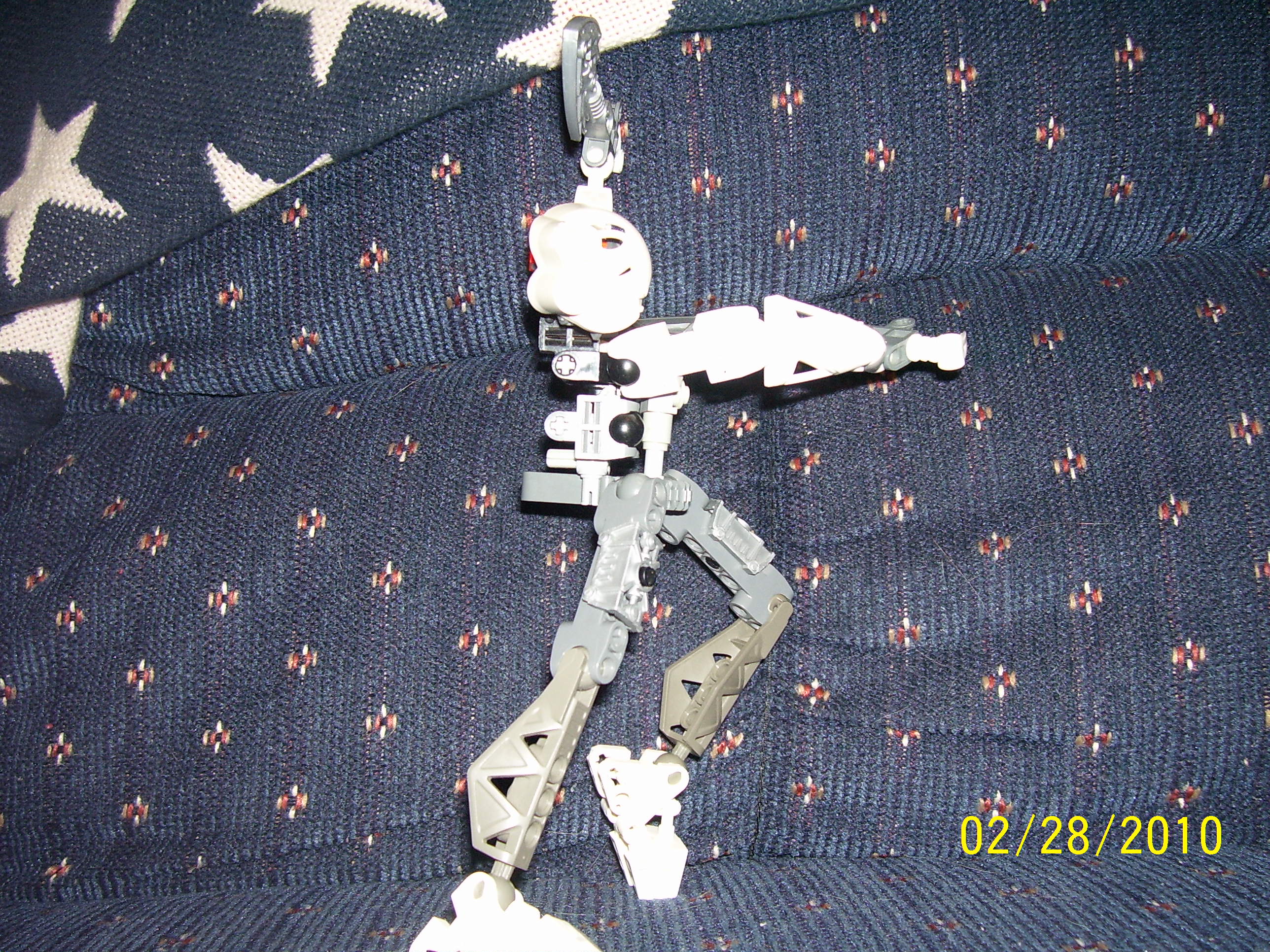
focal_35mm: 34
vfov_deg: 41.8
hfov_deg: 54.0
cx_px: 635
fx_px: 1247
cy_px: 476
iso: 125
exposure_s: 1/60
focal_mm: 5.6
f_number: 2.7
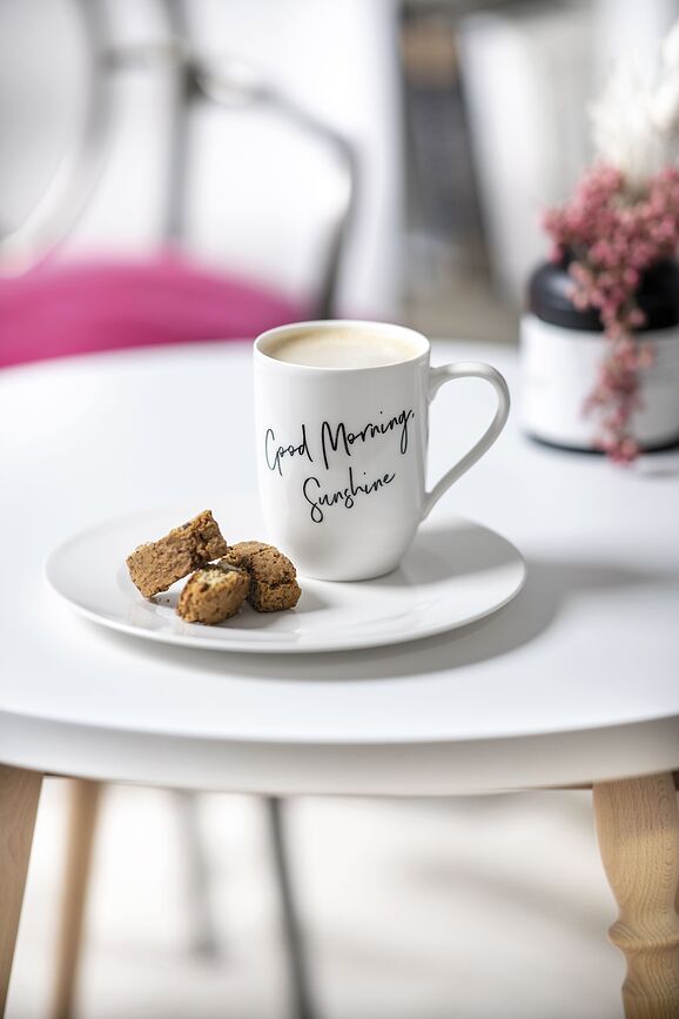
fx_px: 2970
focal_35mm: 105
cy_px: 510
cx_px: 340
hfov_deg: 13.0
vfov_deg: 19.5
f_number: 2
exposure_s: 1/25
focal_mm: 105
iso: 100
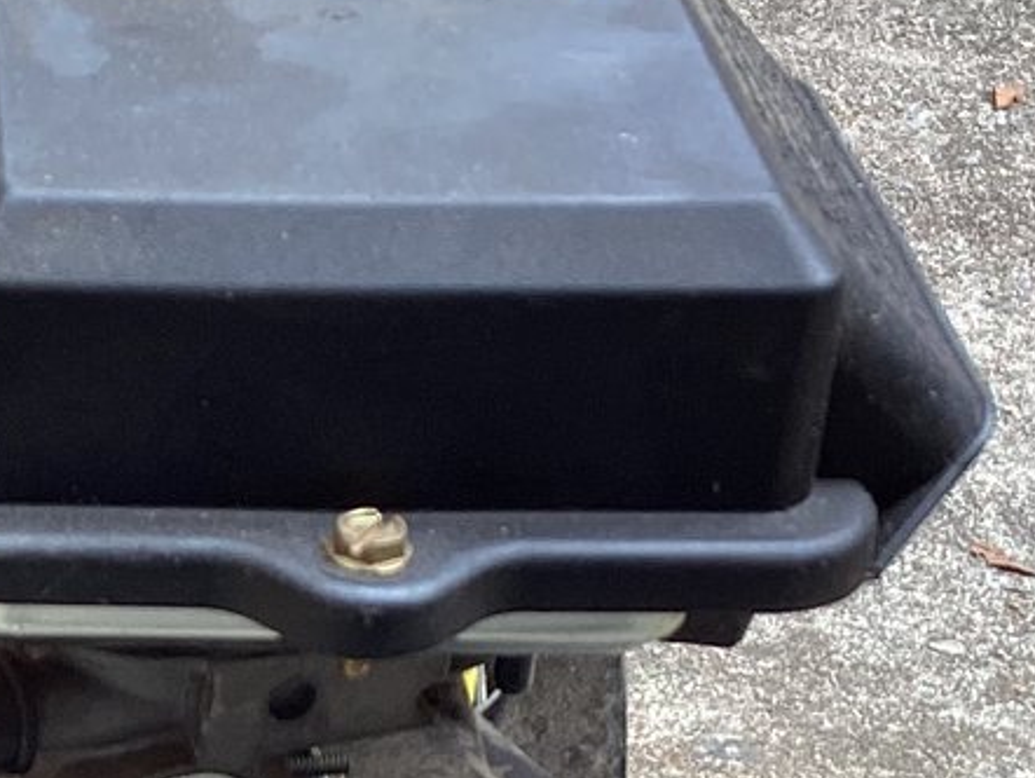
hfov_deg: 17.6
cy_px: 885
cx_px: -245
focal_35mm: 106
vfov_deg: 13.7
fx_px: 3171
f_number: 2.4
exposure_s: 1/120
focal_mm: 3.3
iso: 40
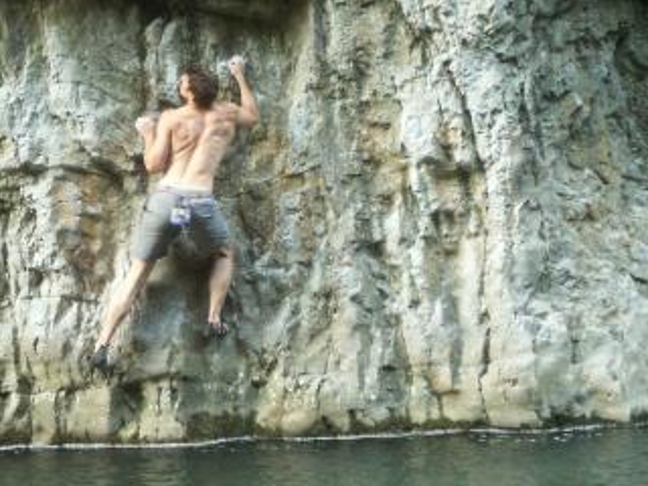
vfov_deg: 13.7
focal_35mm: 108
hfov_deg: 18.1
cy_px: 194
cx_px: 162
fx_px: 2022
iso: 160
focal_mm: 11.5
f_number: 3.5
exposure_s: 1/20
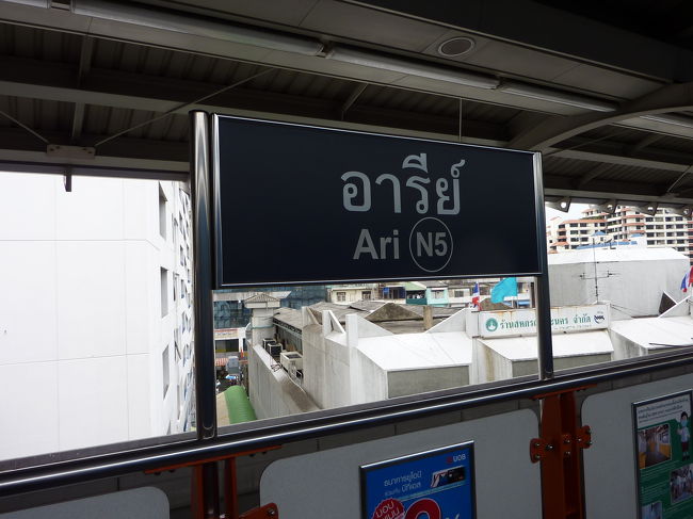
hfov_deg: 65.3
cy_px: 260
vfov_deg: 51.3
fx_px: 540
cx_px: 346
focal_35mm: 27
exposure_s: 1/60
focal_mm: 4.4
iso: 80
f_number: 3.3
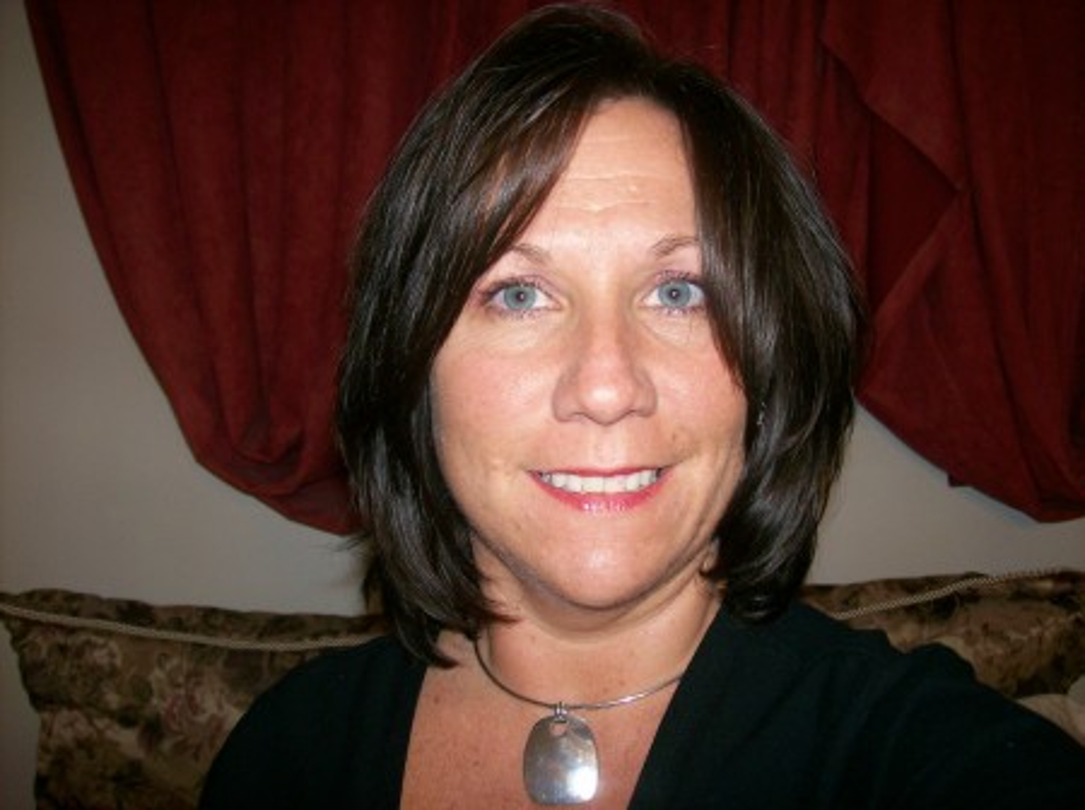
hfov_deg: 51.4
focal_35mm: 36
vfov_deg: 39.6
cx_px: 542
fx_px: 1127
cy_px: 405
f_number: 2.7
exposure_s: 1/64
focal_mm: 6
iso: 80
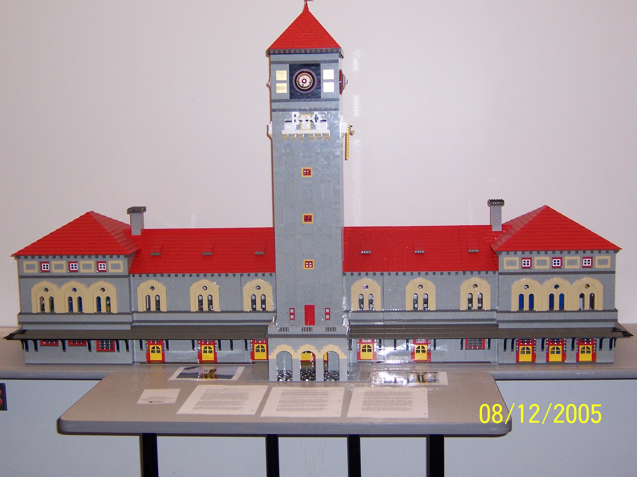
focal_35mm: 49
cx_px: 318
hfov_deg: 38.9
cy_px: 238
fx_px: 902
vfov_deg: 29.7
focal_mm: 8.2
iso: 140
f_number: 3.4
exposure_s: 1/60
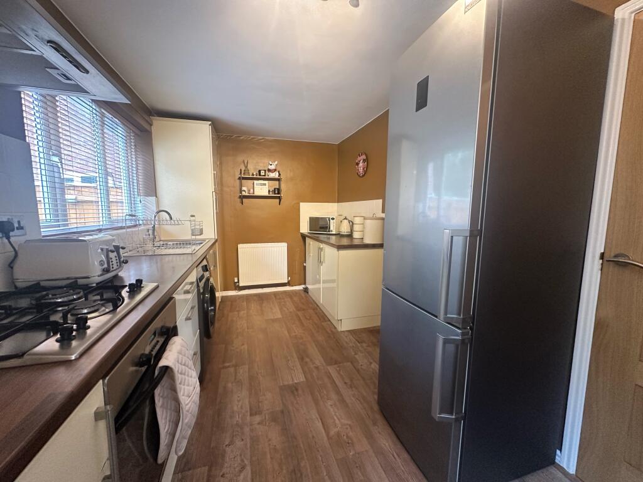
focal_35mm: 14
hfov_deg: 102.1
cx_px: 322
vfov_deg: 85.7
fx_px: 260
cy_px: 241
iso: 320
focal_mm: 2.22
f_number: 2.2
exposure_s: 1/75
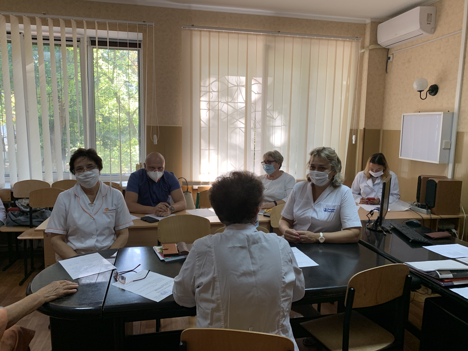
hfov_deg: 67.3
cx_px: 234
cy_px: 176
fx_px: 352
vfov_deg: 53.1
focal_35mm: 26
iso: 64
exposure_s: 1/50
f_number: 1.8
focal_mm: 4.25
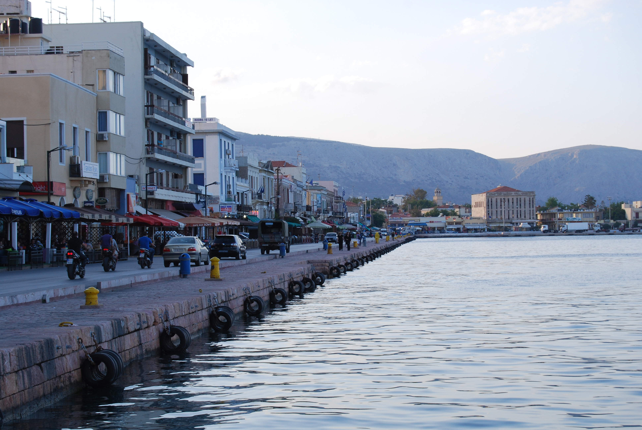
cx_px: 321
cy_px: 215
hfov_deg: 24.6
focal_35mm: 82
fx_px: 1473
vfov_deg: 16.6
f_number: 9
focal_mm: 55
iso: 200
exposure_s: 1/125
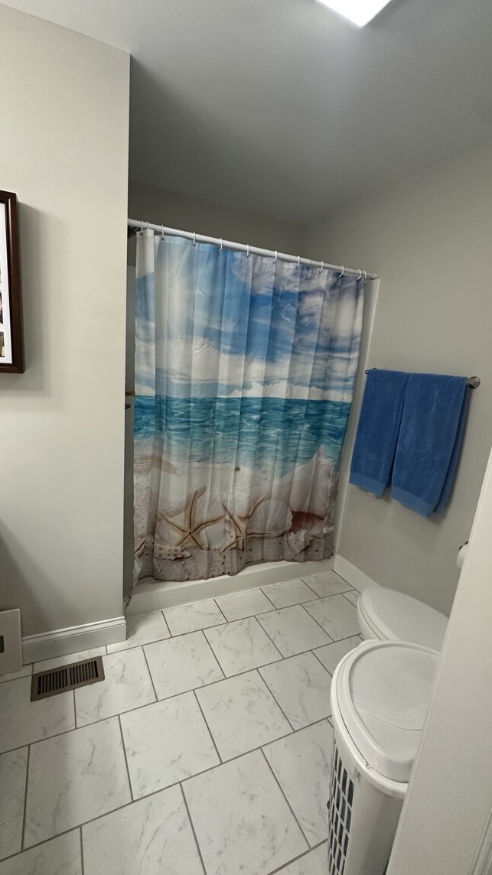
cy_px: 434
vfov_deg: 99.4
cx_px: 226
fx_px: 371
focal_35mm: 16
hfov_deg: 67.0
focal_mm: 2.22
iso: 250
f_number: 2.2
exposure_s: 1/120
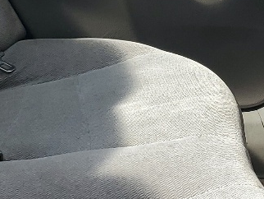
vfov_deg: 11.5
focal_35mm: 129
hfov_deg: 15.2
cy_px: 63
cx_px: 183
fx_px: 985
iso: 50
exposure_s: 1/1429
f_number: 1.5
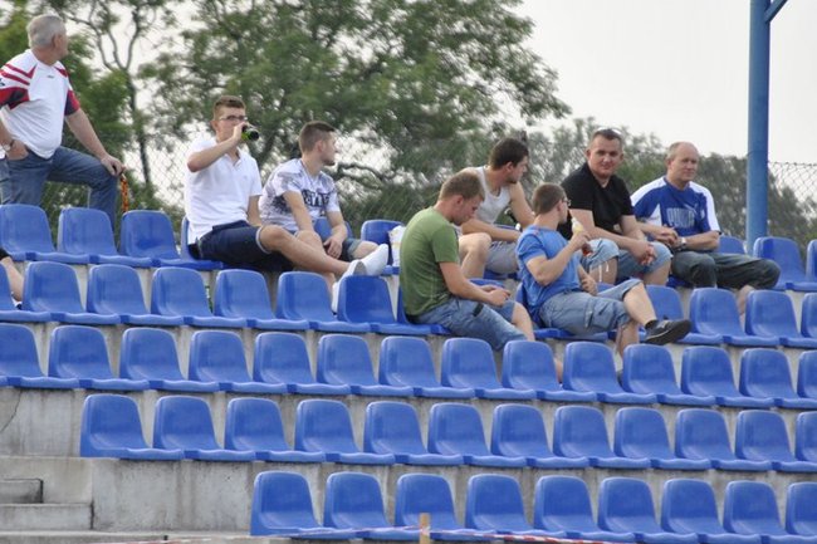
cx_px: 408
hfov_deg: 6.9
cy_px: 272
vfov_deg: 4.6
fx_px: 6806
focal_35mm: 300
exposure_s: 1/500
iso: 800
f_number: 5.6
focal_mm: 200
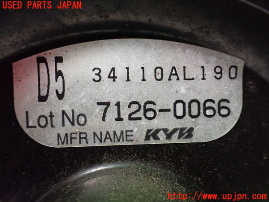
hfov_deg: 60.0
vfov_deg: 46.8
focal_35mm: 30
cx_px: 134
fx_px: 233
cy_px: 101
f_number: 2.3
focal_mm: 5.4
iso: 800
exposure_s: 1/100
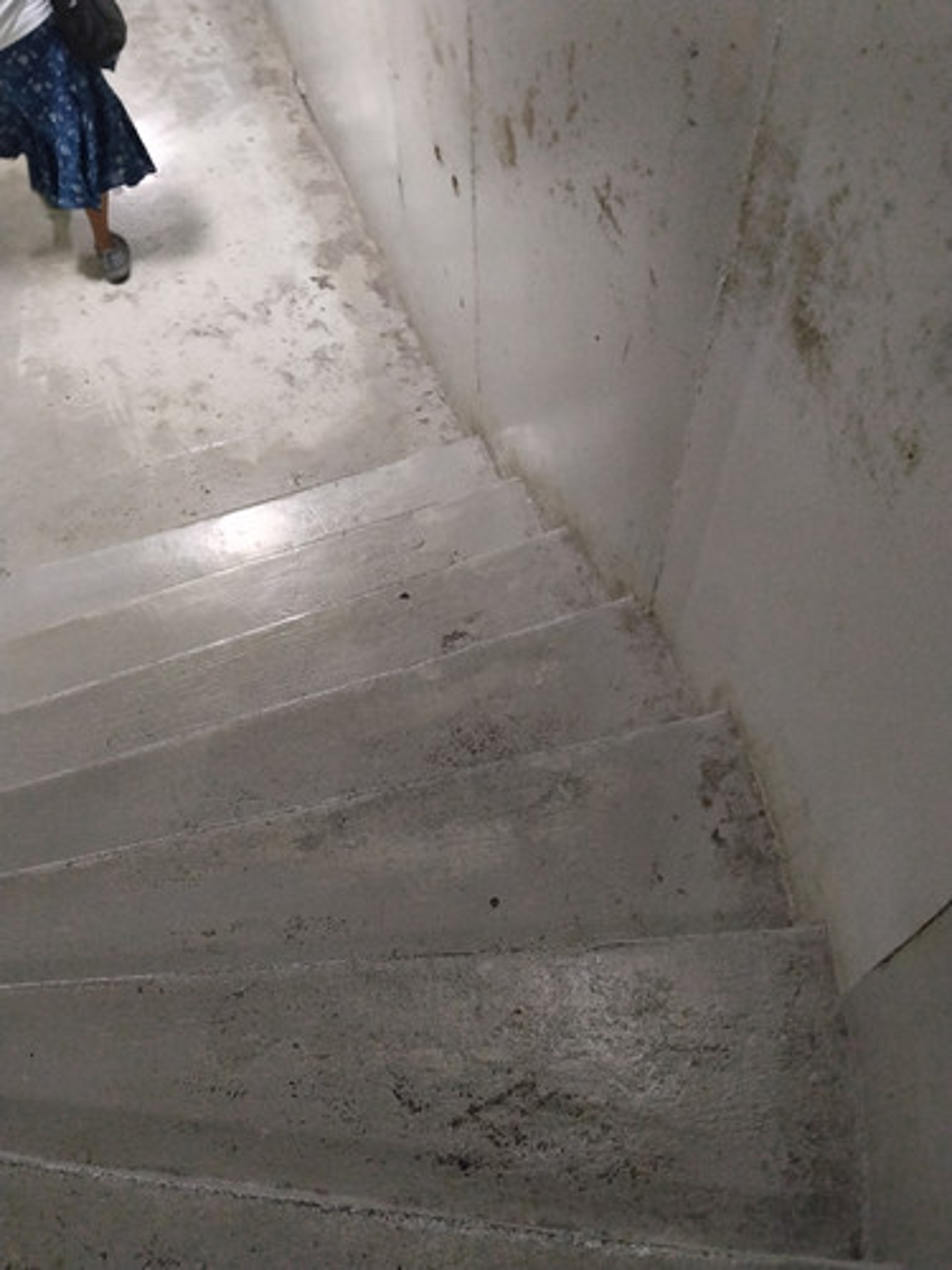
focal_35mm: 29
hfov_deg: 48.2
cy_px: 635
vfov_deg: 61.7
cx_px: 476
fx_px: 1063
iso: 400
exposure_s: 1/25
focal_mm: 4.22
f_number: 1.8
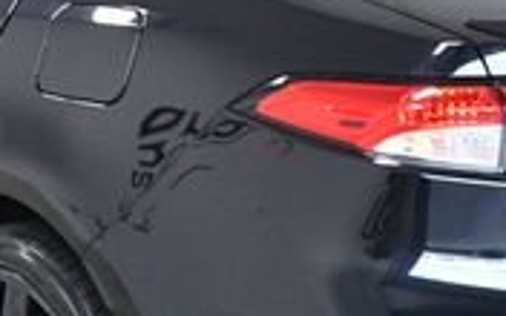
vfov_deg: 9.9
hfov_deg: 15.7
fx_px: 1834
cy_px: 135
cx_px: 155
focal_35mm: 133
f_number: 7.1
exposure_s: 1/160
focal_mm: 24
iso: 2500
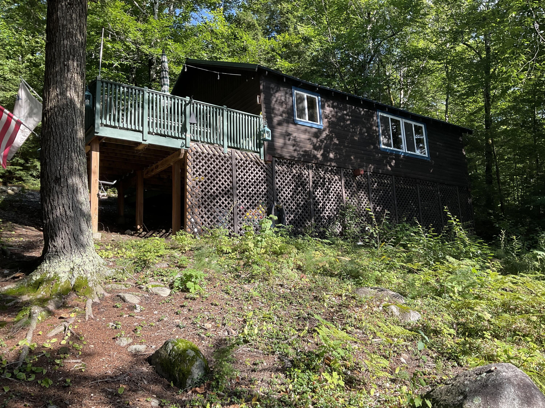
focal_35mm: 29
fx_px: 457
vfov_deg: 48.2
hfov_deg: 61.7
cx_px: 272
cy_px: 204
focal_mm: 3
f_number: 1.8
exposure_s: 1/409
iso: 16
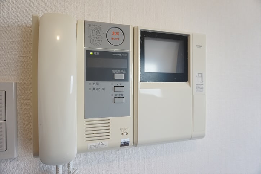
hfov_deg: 73.8
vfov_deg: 53.0
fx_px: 174
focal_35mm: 24
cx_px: 130
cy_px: 87
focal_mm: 16
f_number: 4
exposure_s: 1/60
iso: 320
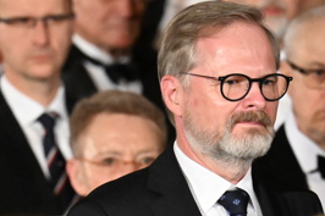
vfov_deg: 1.8
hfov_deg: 2.6
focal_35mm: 779
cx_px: 134
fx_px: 7028
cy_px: 166
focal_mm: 200
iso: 8000
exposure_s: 1/250
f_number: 4.5
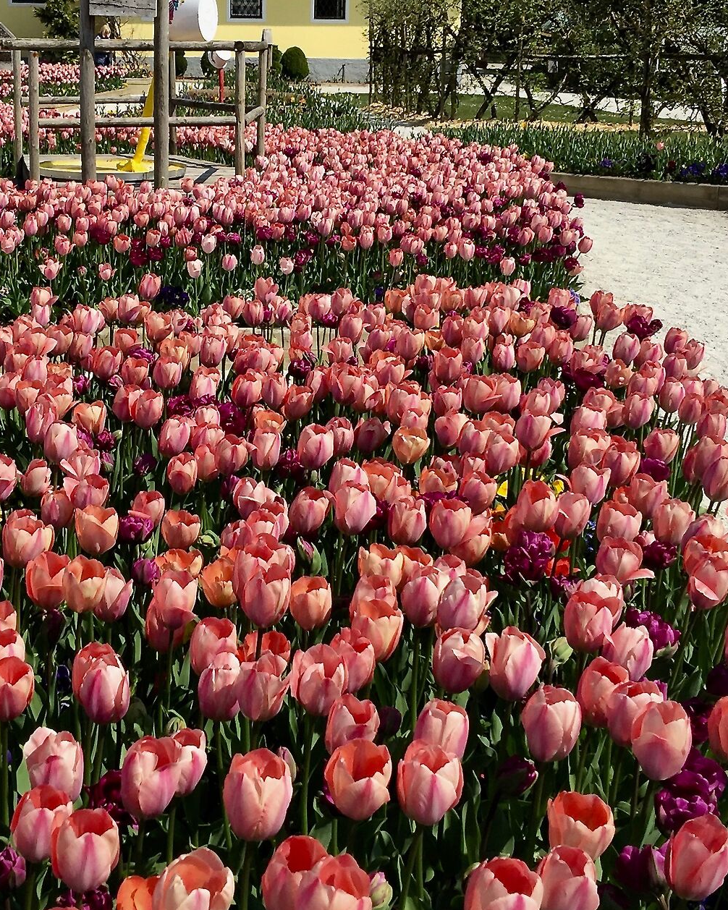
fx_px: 1455
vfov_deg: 34.7
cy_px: 380
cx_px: 224
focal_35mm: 54
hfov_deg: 27.9
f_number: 2.2
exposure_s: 1/2326
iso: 32
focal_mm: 4.15
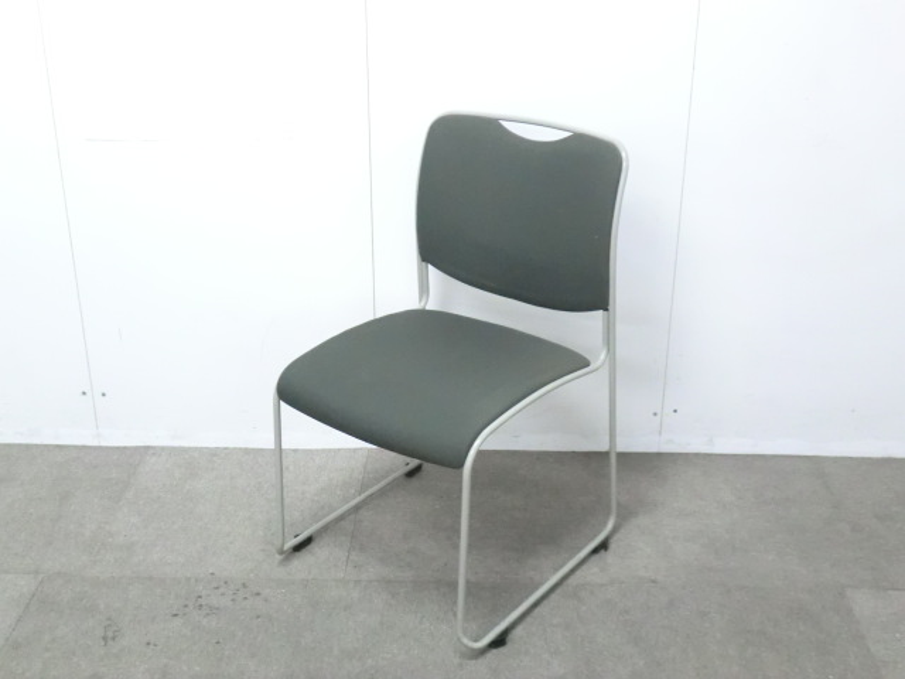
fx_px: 1176
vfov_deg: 32.2
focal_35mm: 45
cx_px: 452
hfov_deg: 42.1
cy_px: 340
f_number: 4.3
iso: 800
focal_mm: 8.2
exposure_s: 1/30
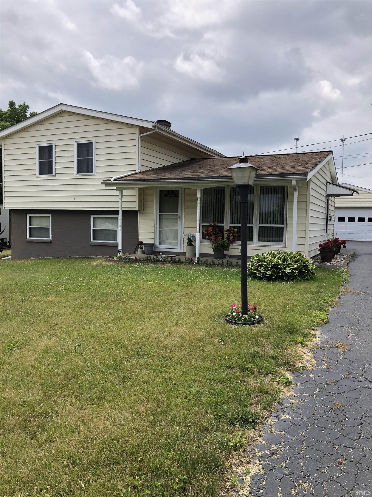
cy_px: 248
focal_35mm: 28
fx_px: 401
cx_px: 186
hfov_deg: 49.7
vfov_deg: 63.4
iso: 20
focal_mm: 4
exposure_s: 1/2288
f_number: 1.8
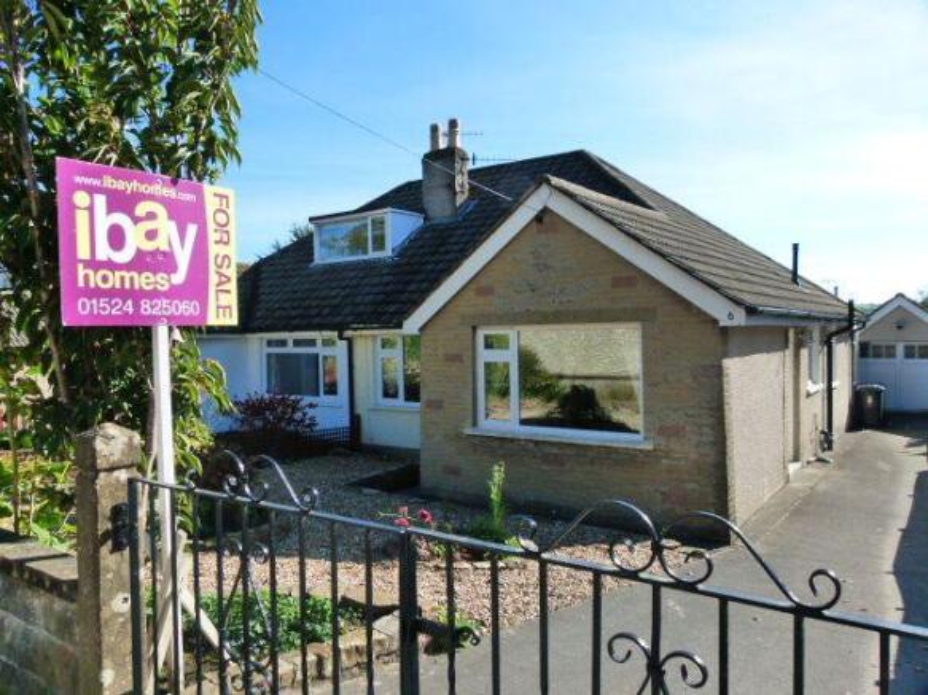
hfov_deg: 69.4
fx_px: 670
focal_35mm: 25
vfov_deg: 54.9
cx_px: 464
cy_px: 348
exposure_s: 1/640
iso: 250
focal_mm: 4.5
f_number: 4
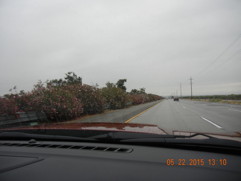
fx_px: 209
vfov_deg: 46.8
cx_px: 120
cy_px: 90
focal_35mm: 30
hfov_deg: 60.0
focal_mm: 5.4
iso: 160
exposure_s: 1/528
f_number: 3.5
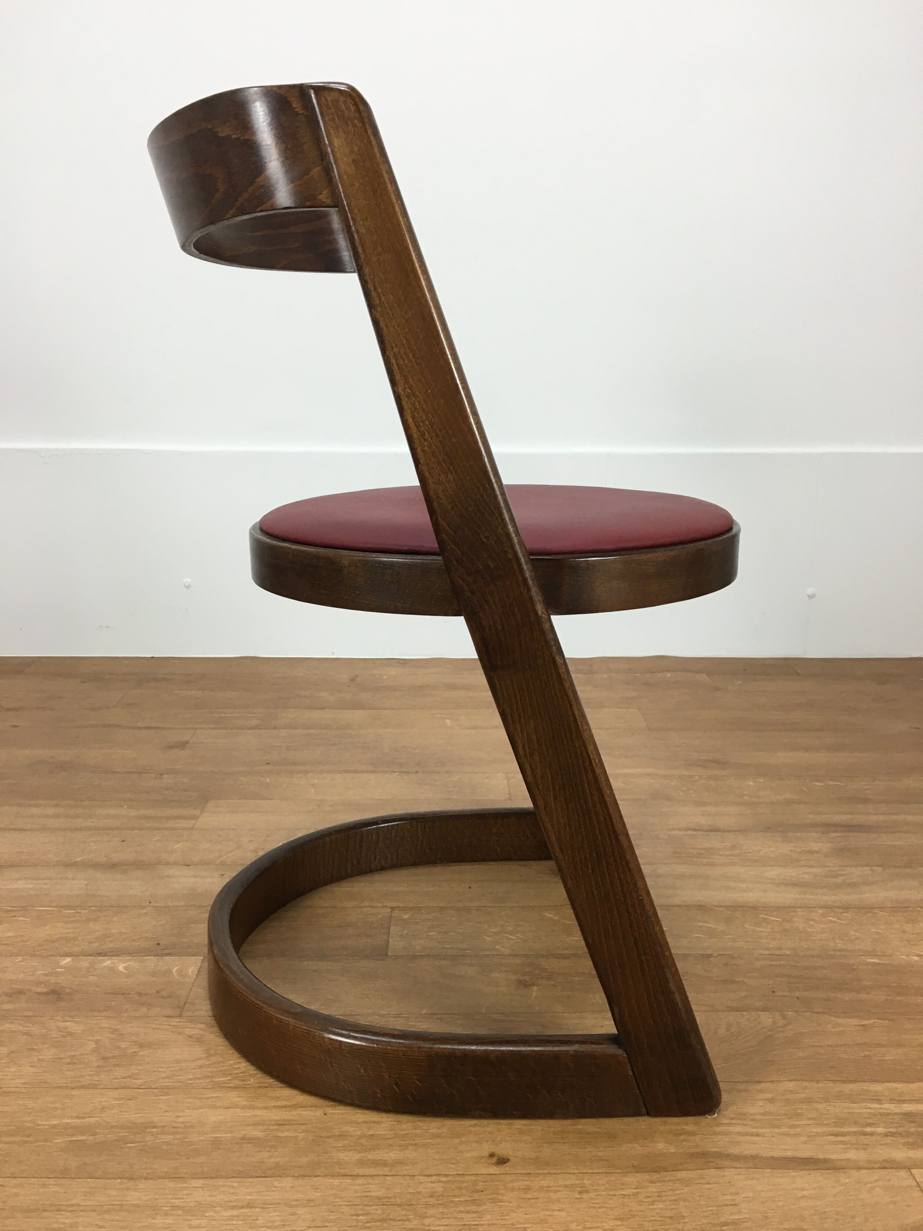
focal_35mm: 29
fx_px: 1031
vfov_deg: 61.7
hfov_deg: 48.2
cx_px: 462
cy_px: 616
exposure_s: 1/33
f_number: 2.2
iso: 50
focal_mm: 4.15
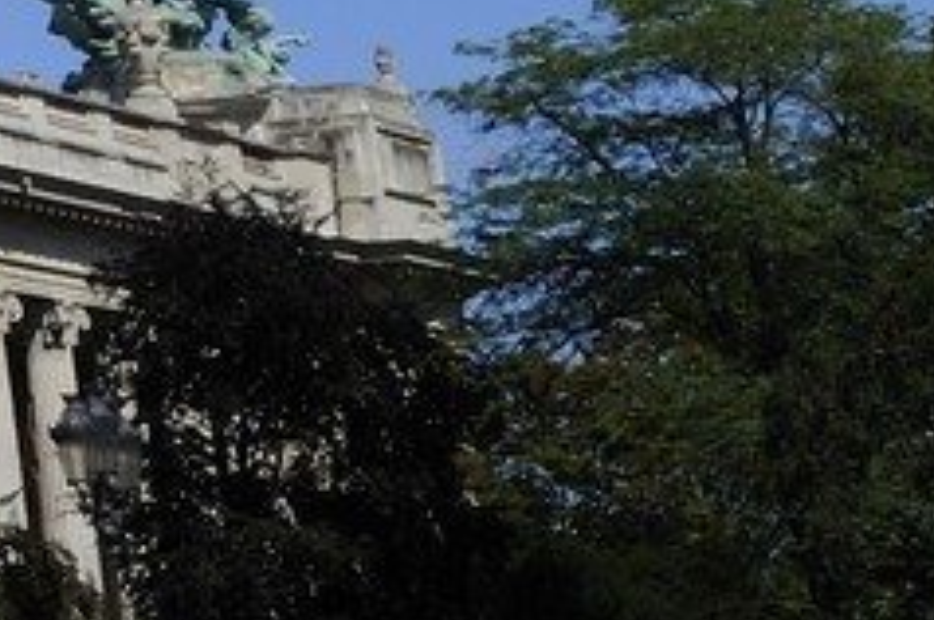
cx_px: -2127
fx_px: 5570
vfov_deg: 6.2
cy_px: -714
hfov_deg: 7.9
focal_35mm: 215
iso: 200
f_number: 11
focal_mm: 32
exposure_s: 1/320
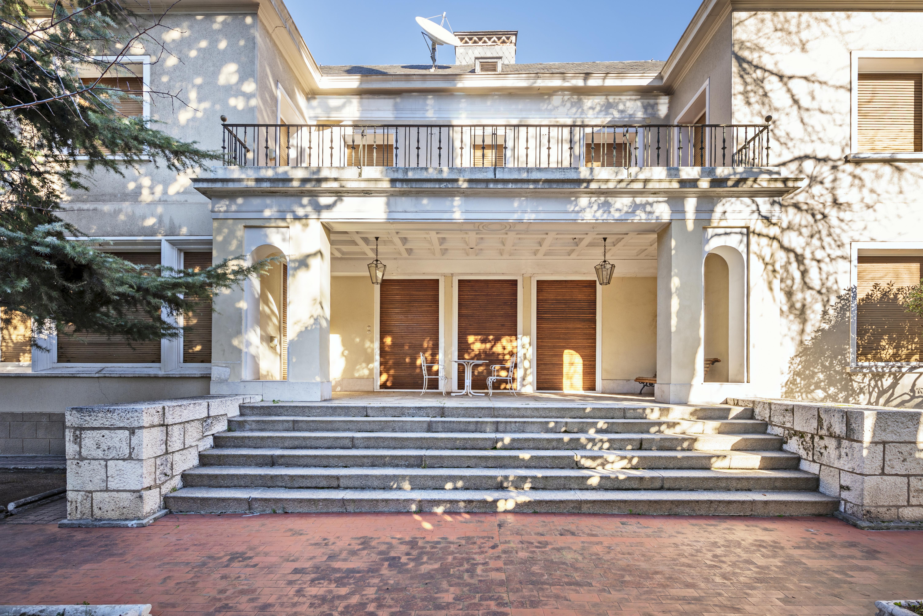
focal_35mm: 19
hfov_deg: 86.9
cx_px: 462
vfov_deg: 64.6
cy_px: 308
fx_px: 487
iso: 100
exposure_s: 1/50
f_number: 8
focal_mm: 19
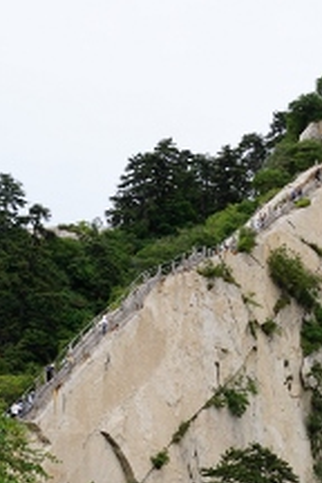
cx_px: 254
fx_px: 1489
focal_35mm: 111
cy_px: 300
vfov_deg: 18.4
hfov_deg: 12.3
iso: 100
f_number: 8
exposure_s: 1/125
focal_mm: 40
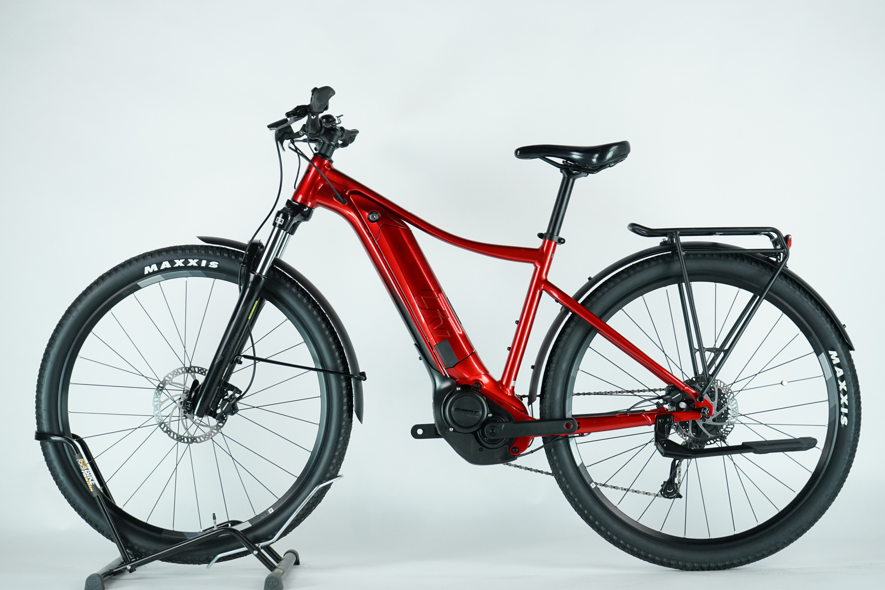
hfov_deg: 28.8
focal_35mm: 70
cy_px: 295
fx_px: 1721
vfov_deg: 19.5
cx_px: 442
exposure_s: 1/200
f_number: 5.6
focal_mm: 70
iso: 2000
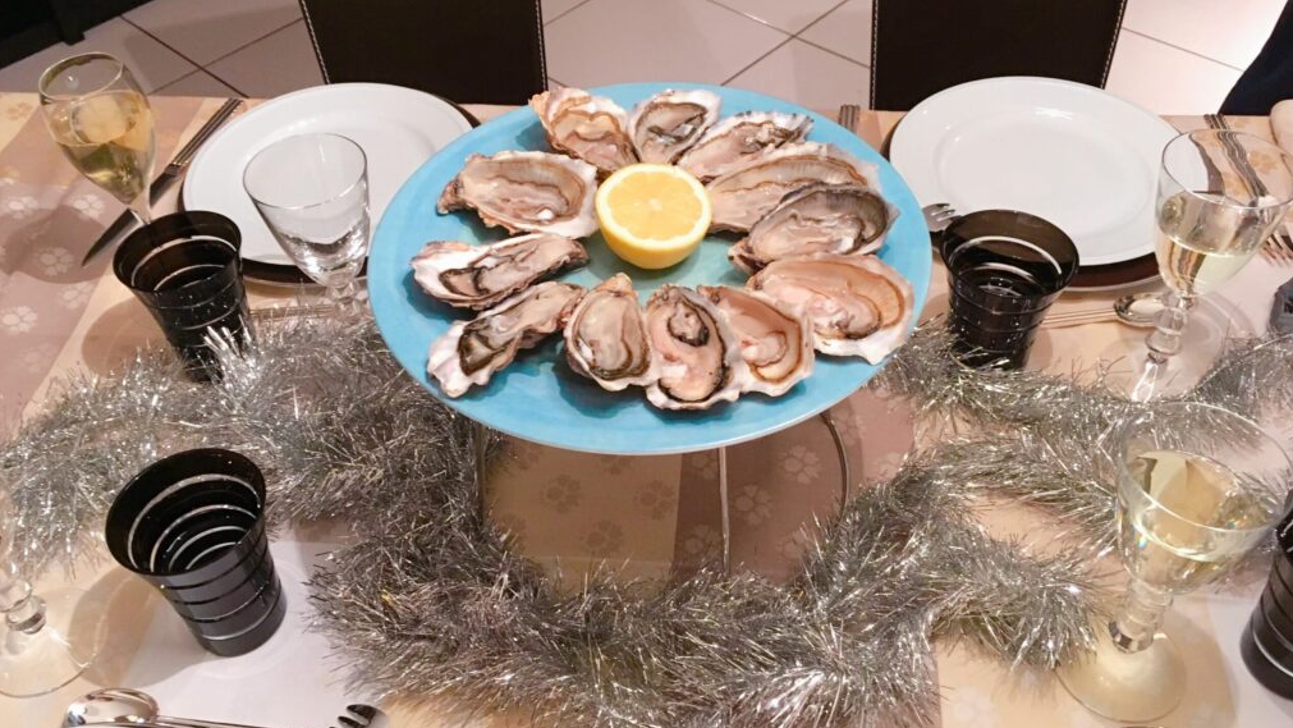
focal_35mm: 32
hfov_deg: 61.0
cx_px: 642
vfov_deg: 36.5
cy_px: 285
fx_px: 1097
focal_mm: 4.15
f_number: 2.2
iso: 200
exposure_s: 1/20
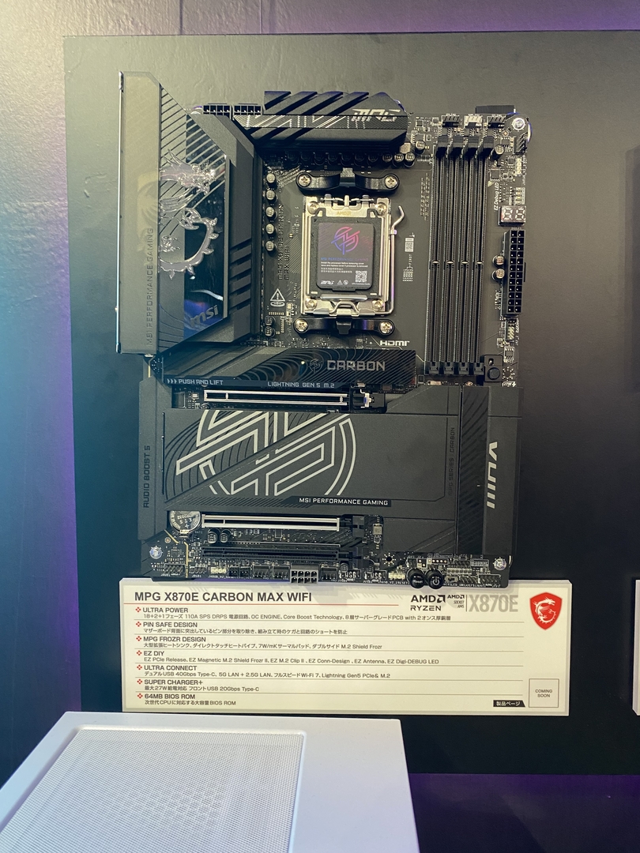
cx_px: 320
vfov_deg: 67.3
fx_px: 641
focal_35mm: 26
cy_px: 426
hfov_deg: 53.1
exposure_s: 1/60
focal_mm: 4.25
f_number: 1.8
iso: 250
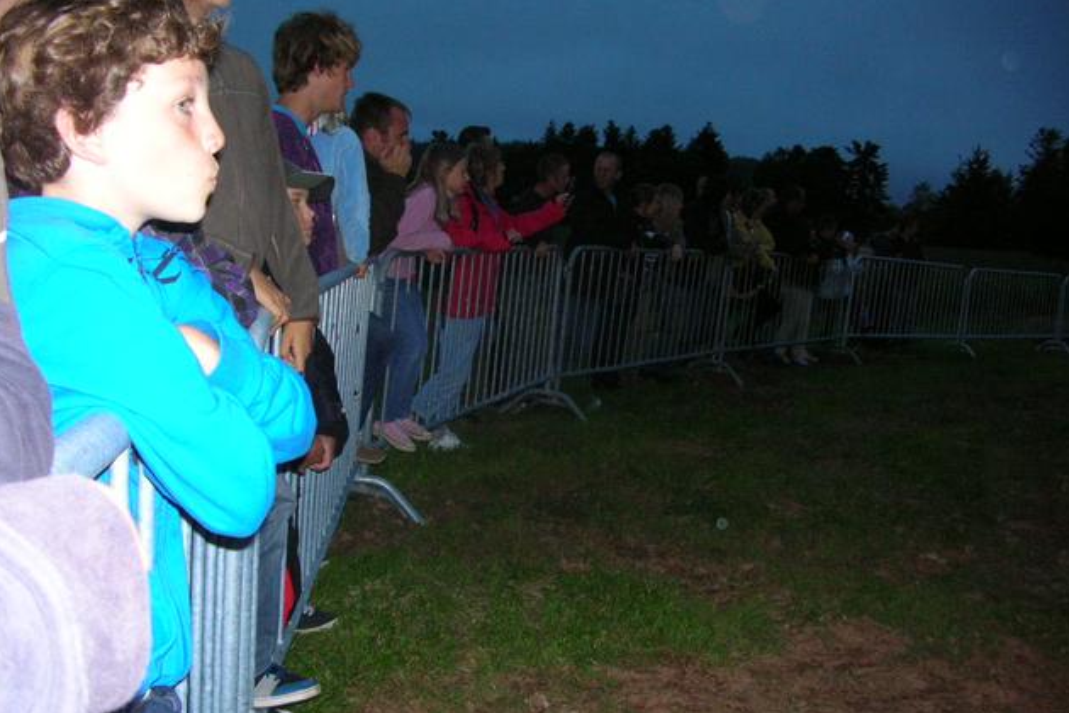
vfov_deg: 35.9
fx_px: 1099
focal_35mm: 37
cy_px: 394
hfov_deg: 51.9
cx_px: 536
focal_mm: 5.8
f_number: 2.8
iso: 129
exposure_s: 1/60.1
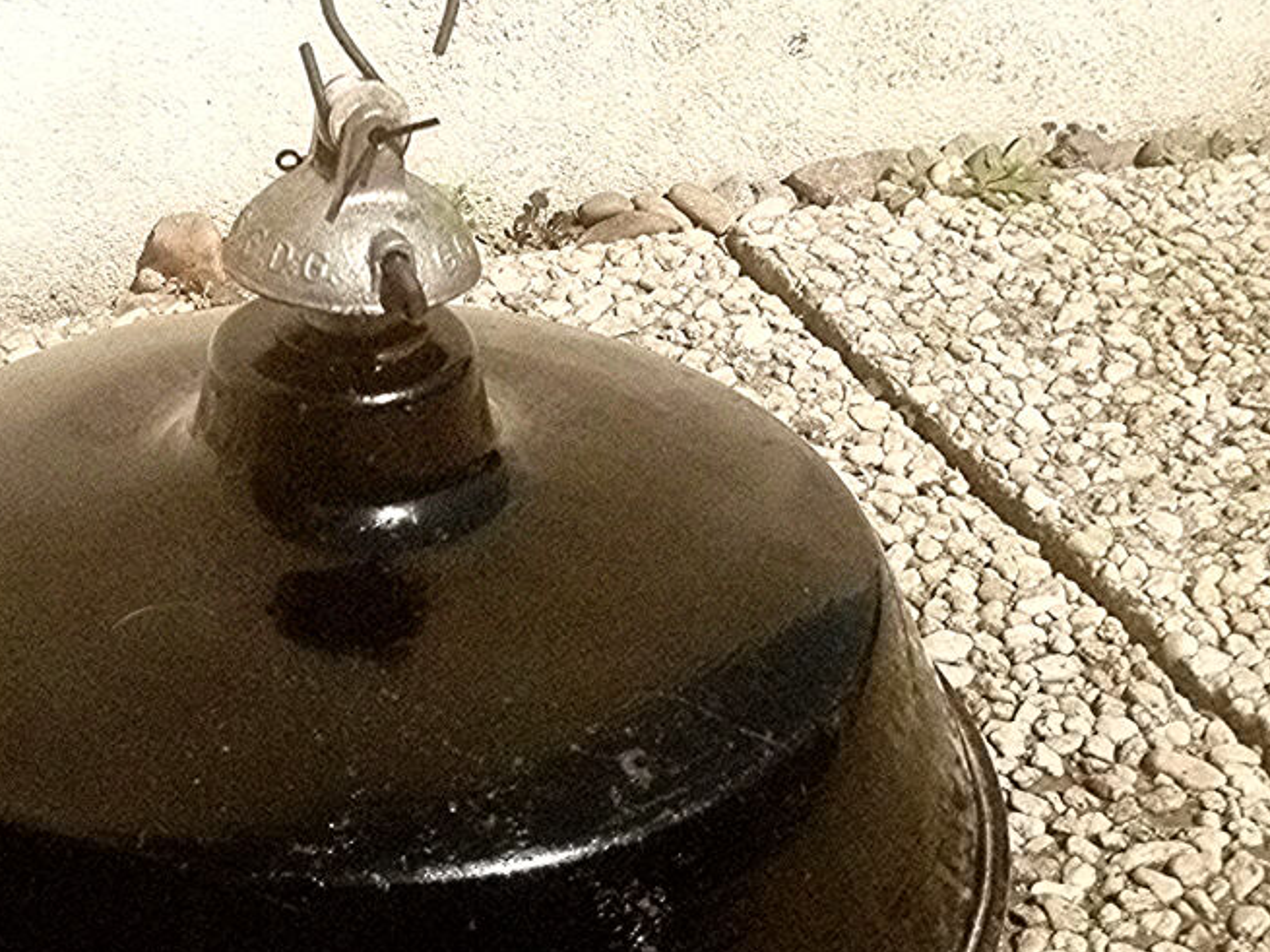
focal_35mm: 61
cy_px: 636
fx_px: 2238
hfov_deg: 31.3
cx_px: 376
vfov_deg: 23.9
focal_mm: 6.9
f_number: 11
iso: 1600
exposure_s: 1/1600
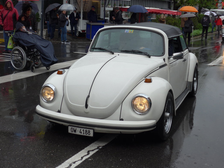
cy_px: 73
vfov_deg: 27.5
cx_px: 111
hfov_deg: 36.2
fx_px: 343
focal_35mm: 53
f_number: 3
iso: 80
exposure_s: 1/400
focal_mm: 9.5
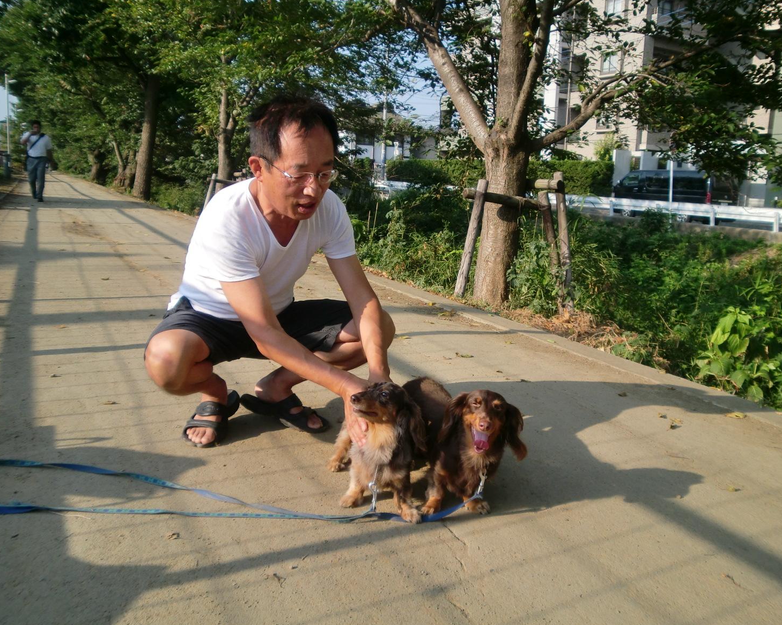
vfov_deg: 48.5
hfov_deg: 58.8
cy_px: 310
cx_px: 400
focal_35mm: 30
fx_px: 694
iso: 64
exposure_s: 1/800
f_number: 2.6
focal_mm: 4.65
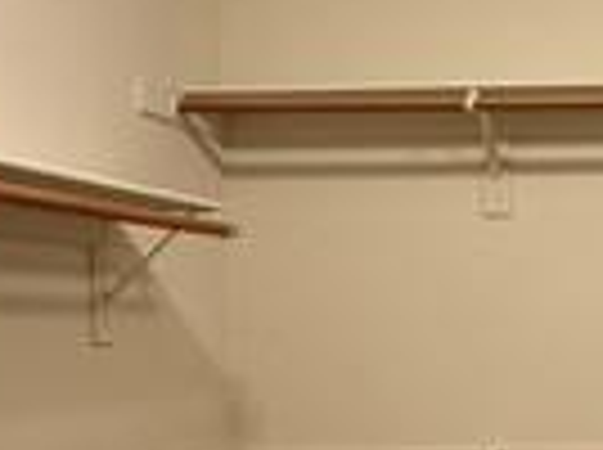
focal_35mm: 67
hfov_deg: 25.9
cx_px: 724
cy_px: 328
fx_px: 1165
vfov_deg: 21.7
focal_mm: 2.22
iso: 200
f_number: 2.2
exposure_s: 1/120
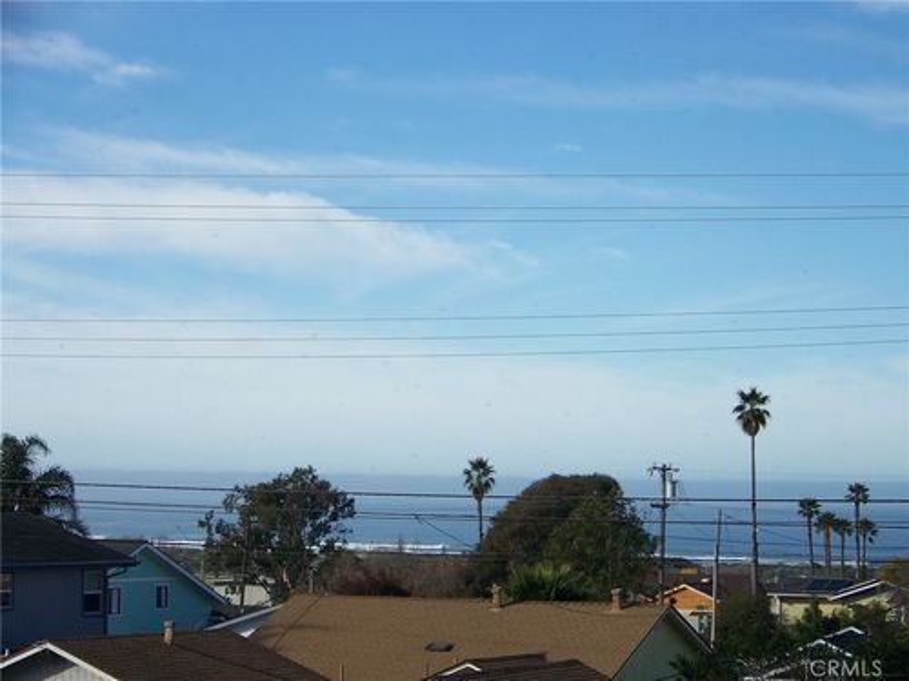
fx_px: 2784
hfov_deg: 18.5
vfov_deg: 14.0
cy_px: 340
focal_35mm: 106
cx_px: 454
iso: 64
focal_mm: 17.6
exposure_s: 1/1000
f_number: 3.2
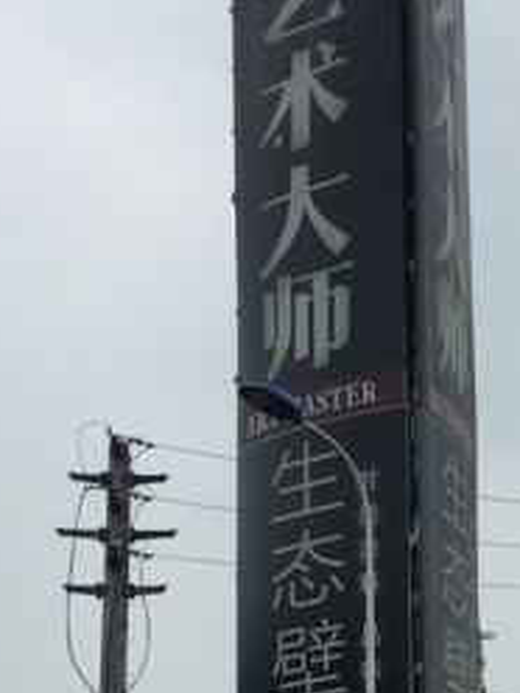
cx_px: 889
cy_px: 669
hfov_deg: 12.6
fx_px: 2183
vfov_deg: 17.7
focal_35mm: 109
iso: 25
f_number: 2.2
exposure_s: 1/754
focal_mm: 4.15
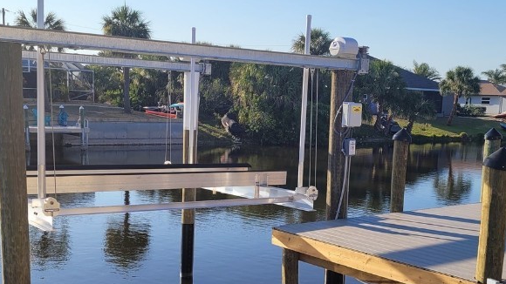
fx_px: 671
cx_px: 288
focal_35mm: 50
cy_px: 221
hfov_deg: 41.2
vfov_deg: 23.6
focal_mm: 5.4
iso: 40
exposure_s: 1/2071
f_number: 1.8
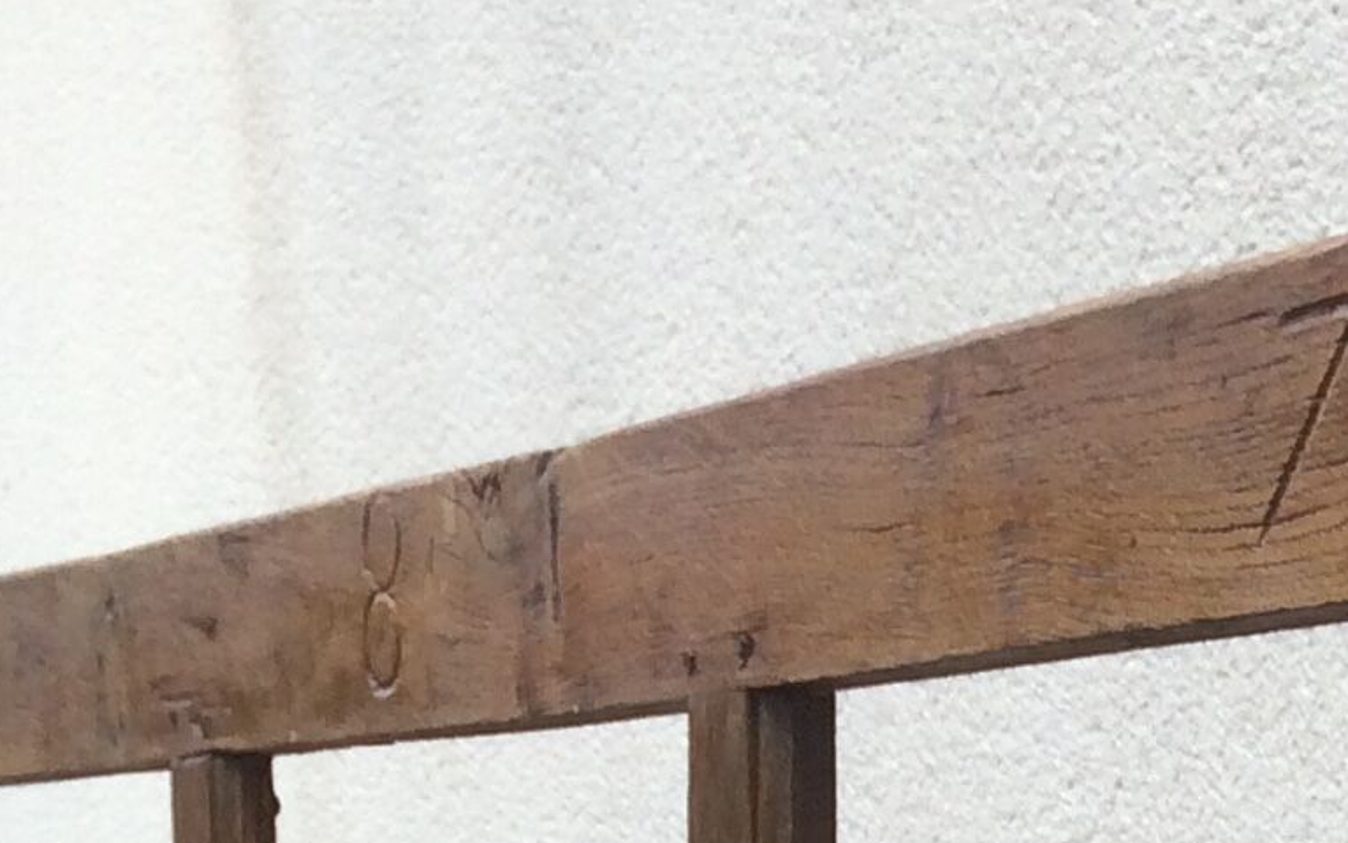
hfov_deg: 15.9
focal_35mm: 131
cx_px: 945
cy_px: 2587
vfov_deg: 8.3
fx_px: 4813
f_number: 2.2
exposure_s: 1/494
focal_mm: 4.15
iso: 32
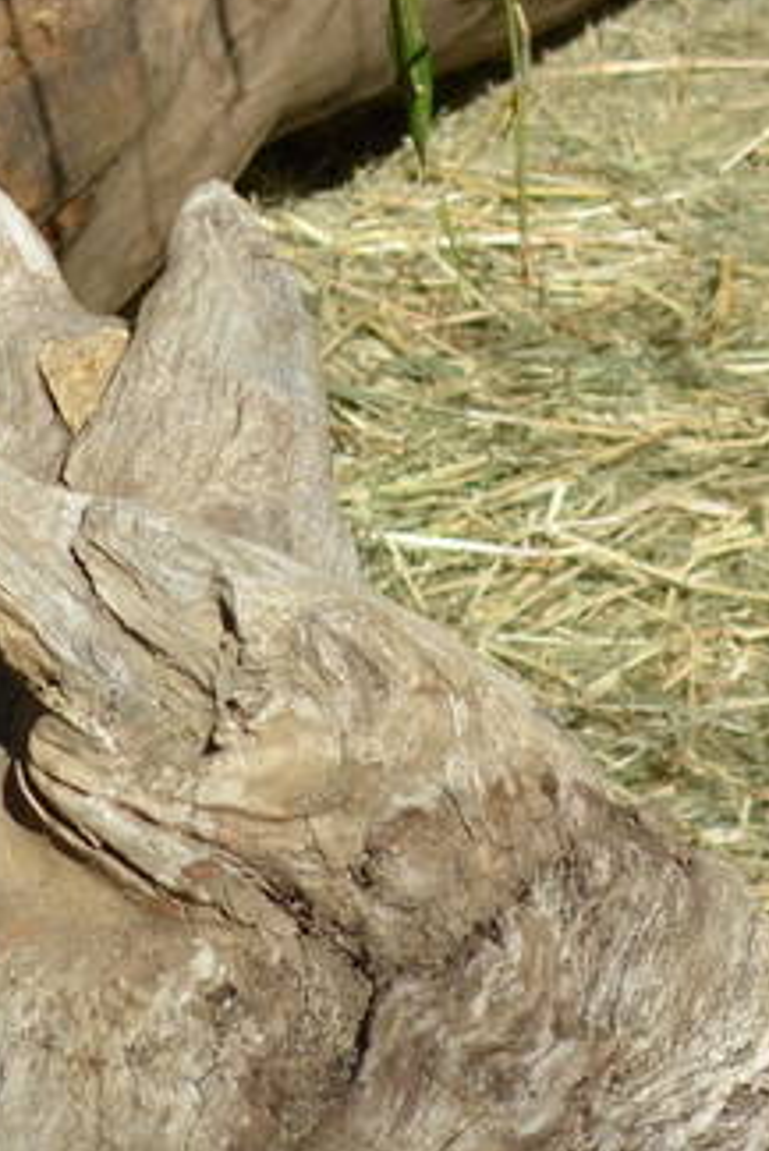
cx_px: 1598
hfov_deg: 1.9
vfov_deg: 2.9
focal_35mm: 722
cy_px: 659
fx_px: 23108
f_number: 6.3
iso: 200
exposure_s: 1/800
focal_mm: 98
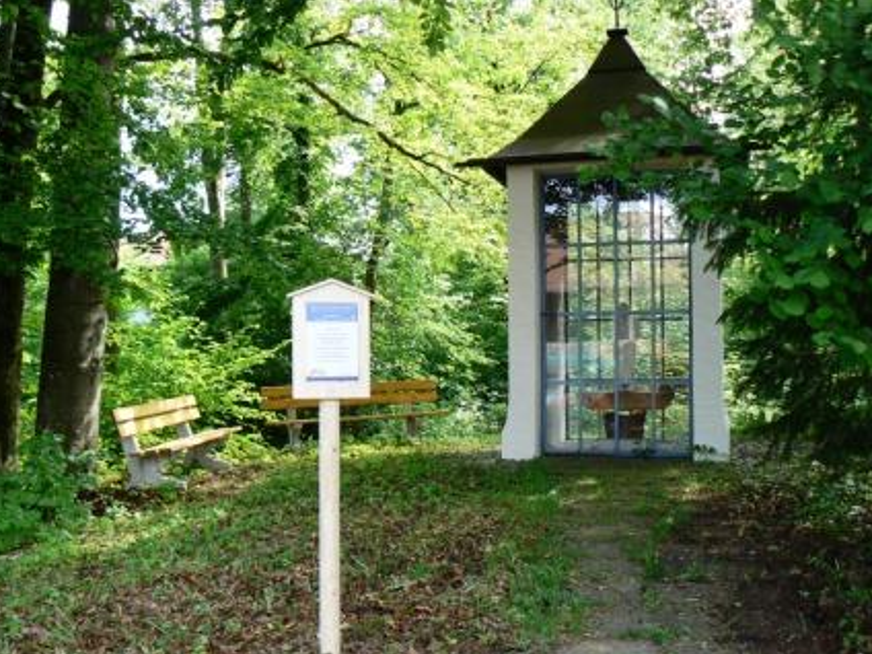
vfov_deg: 37.7
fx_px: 957
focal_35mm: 38
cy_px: 343
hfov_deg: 49.0
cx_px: 415
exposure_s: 1/100
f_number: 4
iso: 80
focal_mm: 6
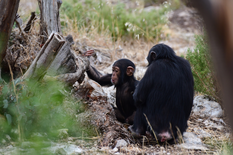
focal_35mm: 750
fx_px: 4854
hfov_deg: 2.7
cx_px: 116
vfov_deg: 1.8
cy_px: 78
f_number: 5.6
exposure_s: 1/1000
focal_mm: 500
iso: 800
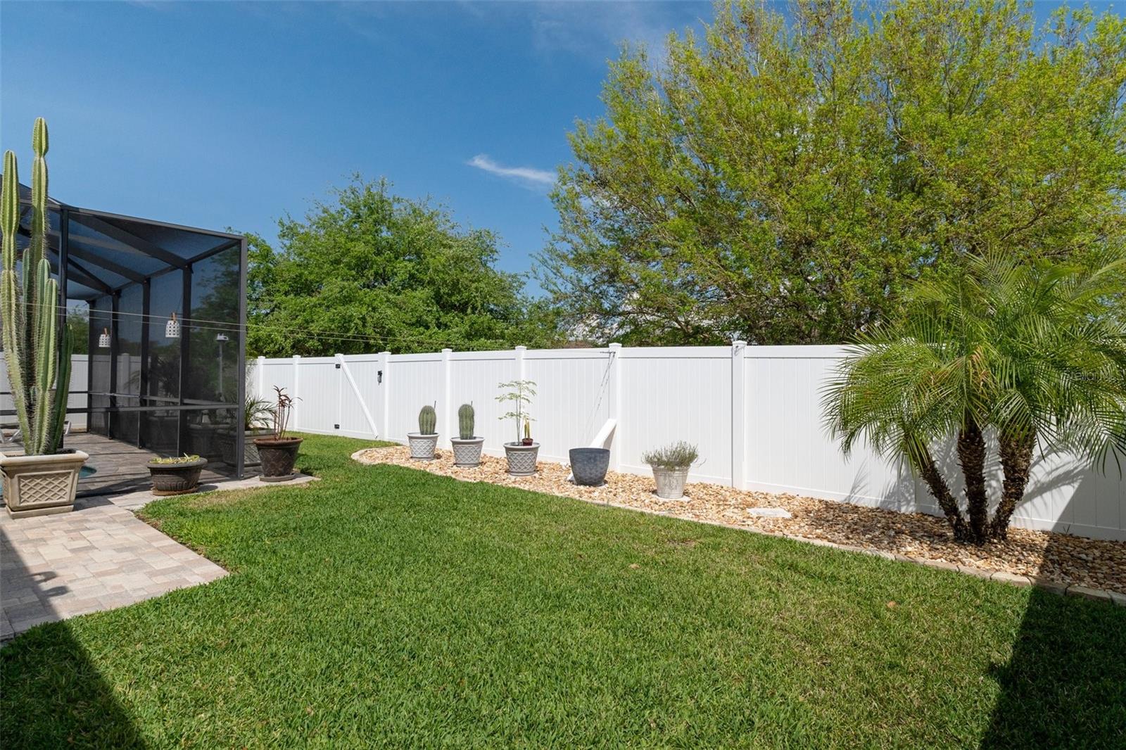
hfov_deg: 85.4
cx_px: 563
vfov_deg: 63.2
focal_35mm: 20
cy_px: 375
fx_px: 610
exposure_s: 1/750
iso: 320
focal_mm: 13
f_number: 8
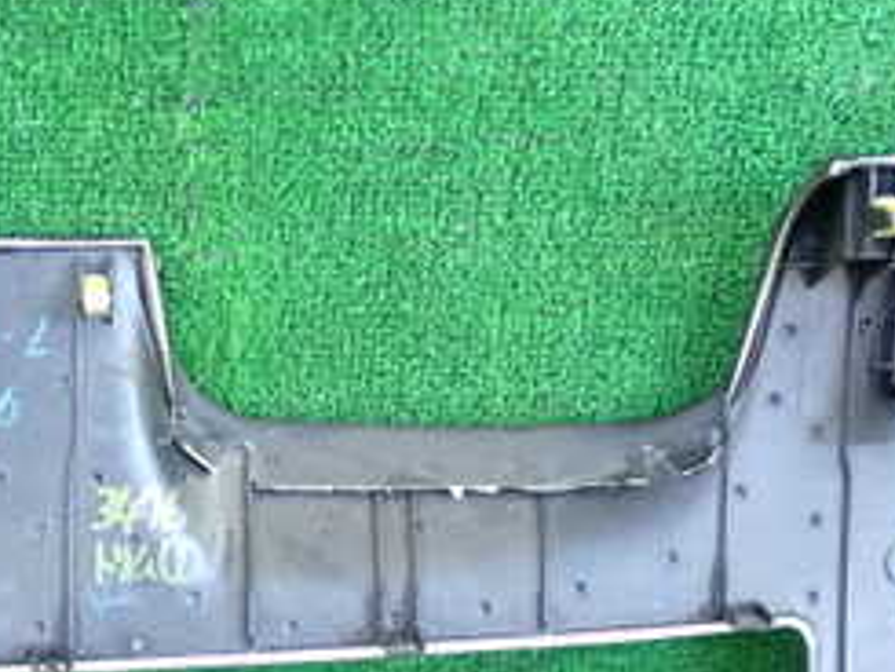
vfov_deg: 15.6
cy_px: 683
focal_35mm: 93
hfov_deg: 20.6
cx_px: 55
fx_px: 2406
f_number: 2.7
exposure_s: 1/125
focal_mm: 6.83
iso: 1250
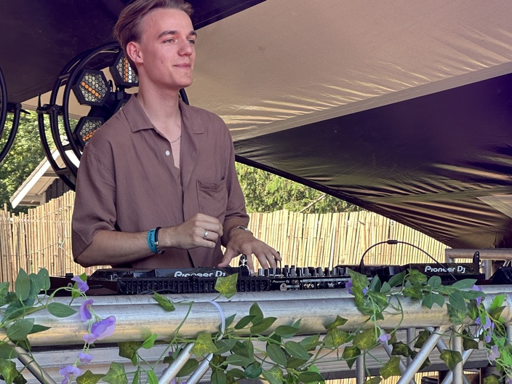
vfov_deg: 19.1
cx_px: 256
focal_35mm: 77
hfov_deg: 25.3
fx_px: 1139
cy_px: 192
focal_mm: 9
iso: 40
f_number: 2.8
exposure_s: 1/120
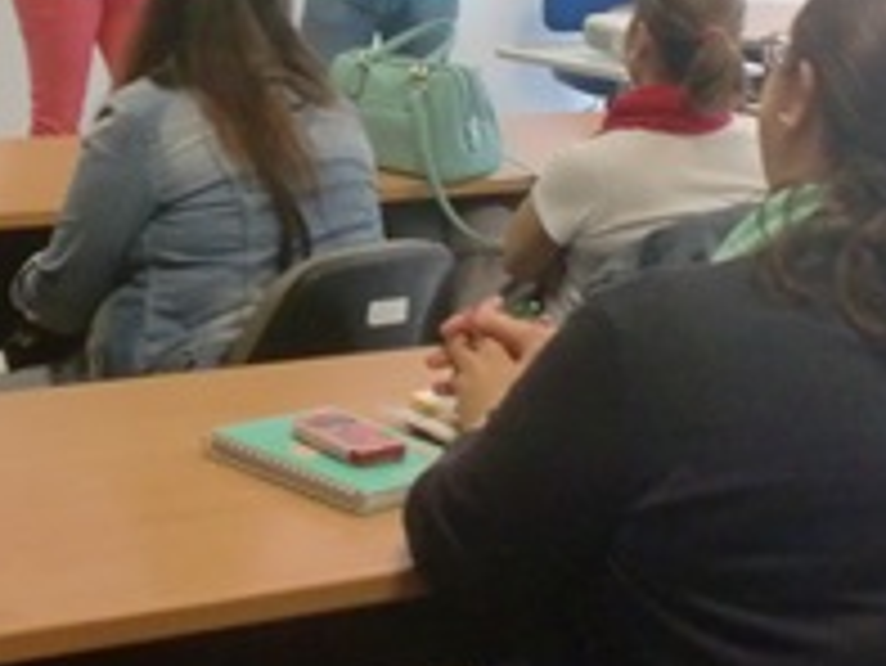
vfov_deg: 17.8
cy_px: -63
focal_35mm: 80
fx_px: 2049
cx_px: 288
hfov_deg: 24.3
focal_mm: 6.3
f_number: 3.1
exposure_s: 1/60
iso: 320
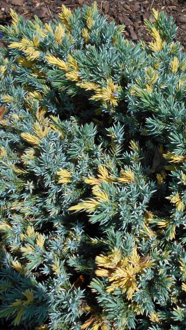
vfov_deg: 46.4
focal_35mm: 44
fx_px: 386
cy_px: 164
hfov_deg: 25.5
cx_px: 194
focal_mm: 5.1
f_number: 3.4
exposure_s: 1/1000
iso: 80
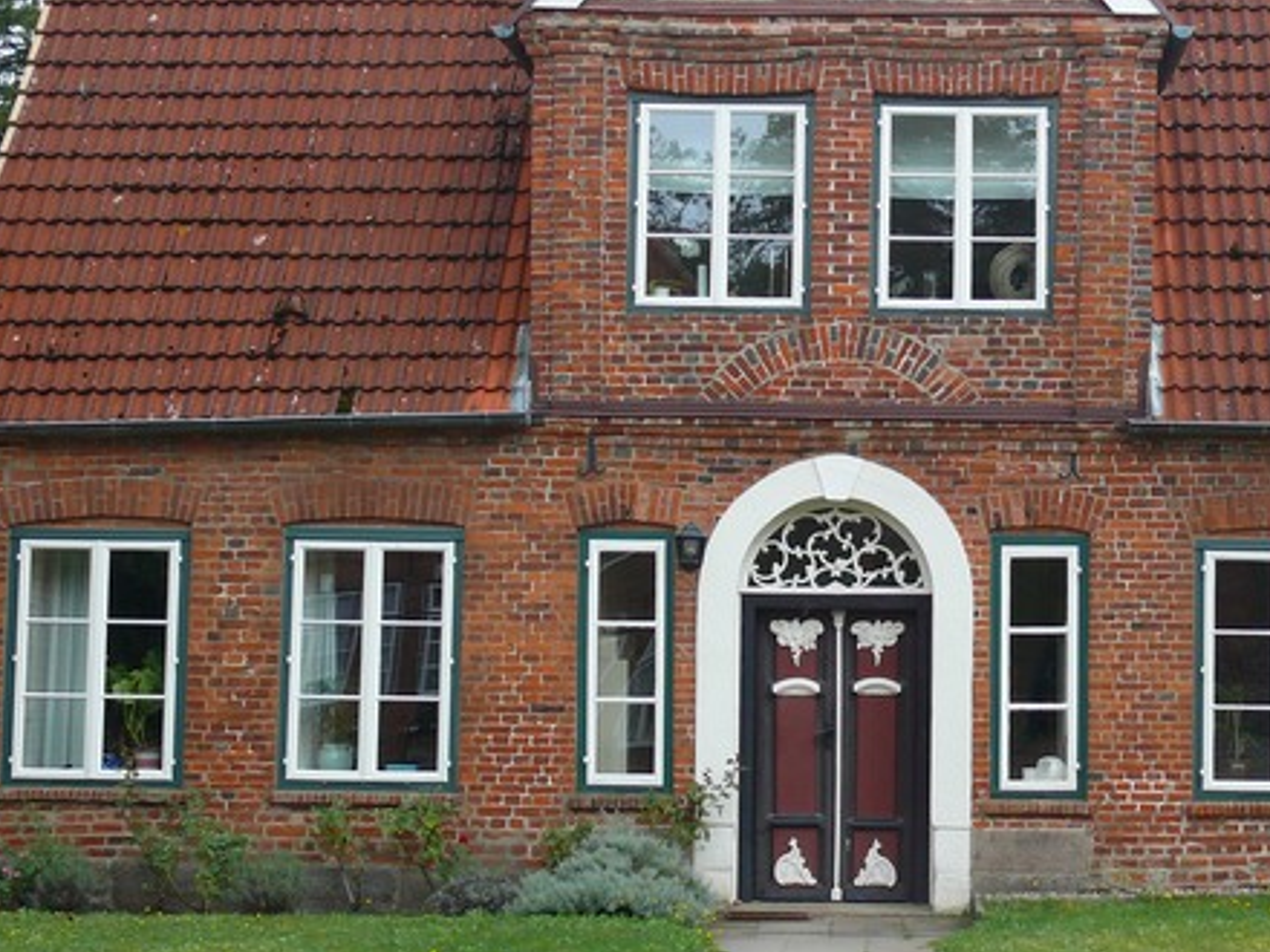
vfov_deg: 19.6
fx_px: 2752
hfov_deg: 25.7
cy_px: 392
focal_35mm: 75
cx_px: 947
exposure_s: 1/125
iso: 125
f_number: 3.2
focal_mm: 9.2
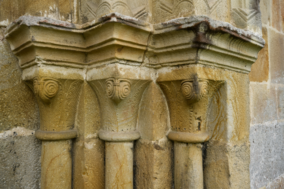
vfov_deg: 43.6
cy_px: 94
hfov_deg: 62.0
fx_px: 237
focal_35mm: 30
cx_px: 142
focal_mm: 30
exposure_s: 1/60
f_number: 7.1
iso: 100
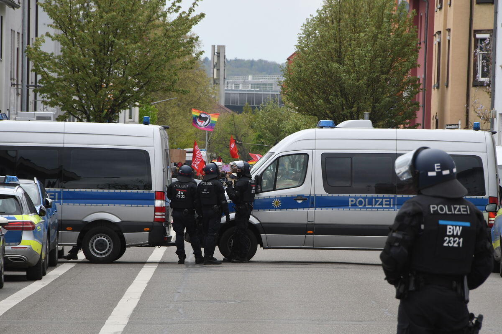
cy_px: 167
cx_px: 251
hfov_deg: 6.9
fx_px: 4183
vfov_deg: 4.6
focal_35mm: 300
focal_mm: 200
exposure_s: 1/250
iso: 640
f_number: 14
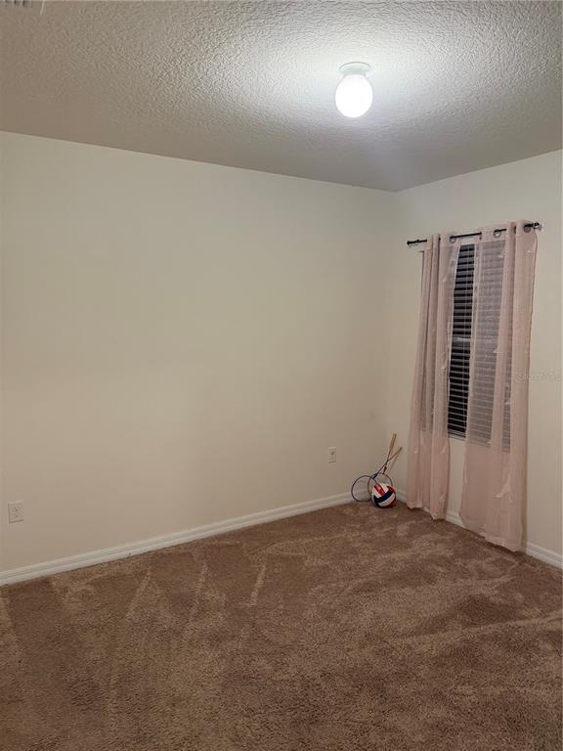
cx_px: 282
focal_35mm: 24
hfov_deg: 56.8
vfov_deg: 71.6
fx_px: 520
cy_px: 376
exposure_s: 1/60
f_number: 1.78
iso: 320
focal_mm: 6.76
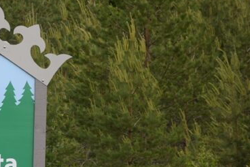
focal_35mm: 438
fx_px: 3043
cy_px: 109
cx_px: 25
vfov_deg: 3.1
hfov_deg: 4.7
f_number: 5.6
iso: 220
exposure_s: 1/500
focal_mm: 105
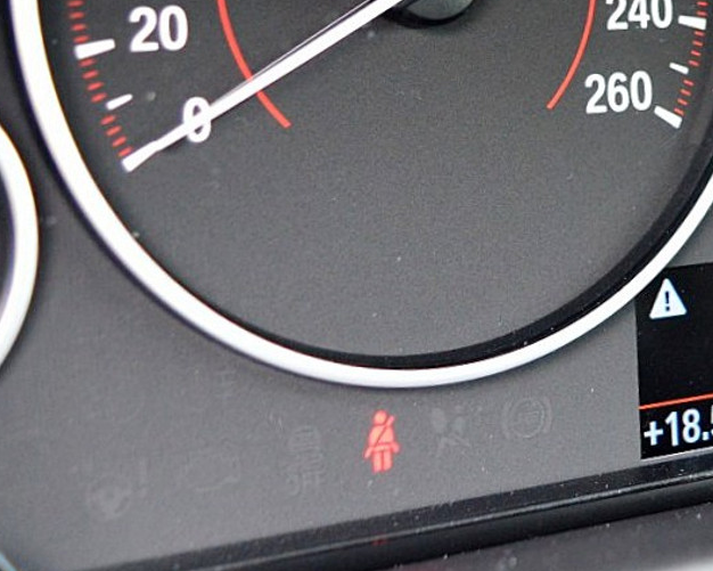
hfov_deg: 19.5
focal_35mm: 95
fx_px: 2005
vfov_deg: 15.8
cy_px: -17
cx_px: 732
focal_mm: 22
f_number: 3.8
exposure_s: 1/40
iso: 800
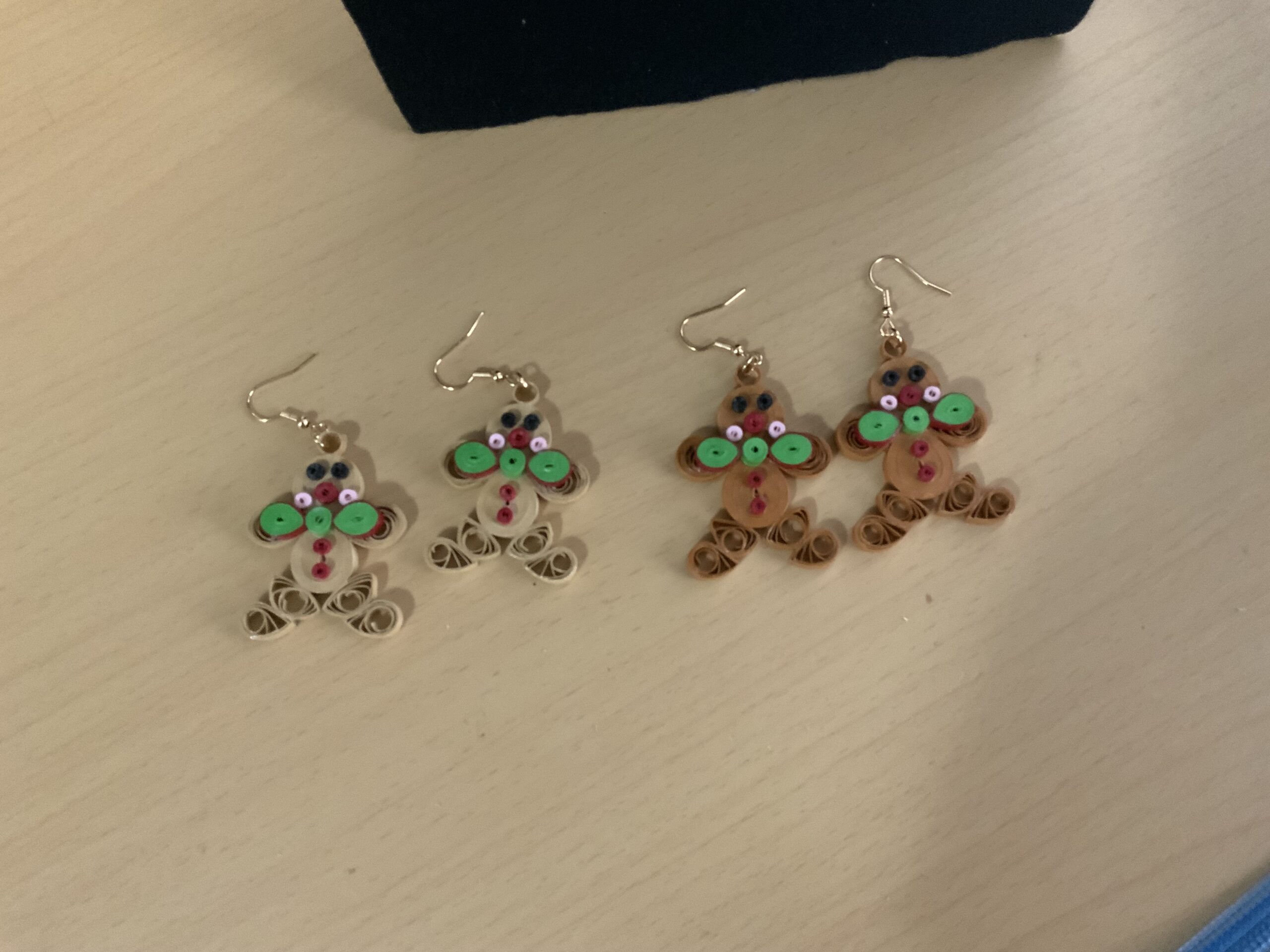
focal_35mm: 29
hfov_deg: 61.7
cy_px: 476
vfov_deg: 48.2
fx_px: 1064
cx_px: 635
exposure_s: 1/40
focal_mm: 3
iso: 250
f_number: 1.8
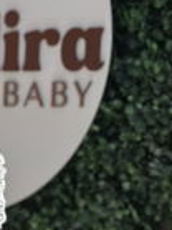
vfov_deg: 10.6
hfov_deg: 7.9
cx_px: -108
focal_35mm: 184
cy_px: 272
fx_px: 1221
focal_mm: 6.86
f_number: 1.78
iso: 100
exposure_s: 1/12048
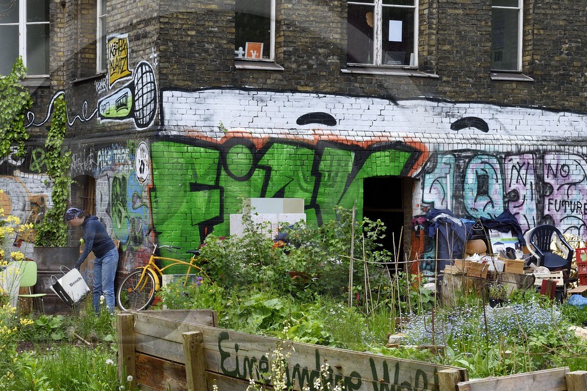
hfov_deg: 23.8
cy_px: 241
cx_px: 209
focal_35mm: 85
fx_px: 1386
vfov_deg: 16.0
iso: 400
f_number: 11
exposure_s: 1/160
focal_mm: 50
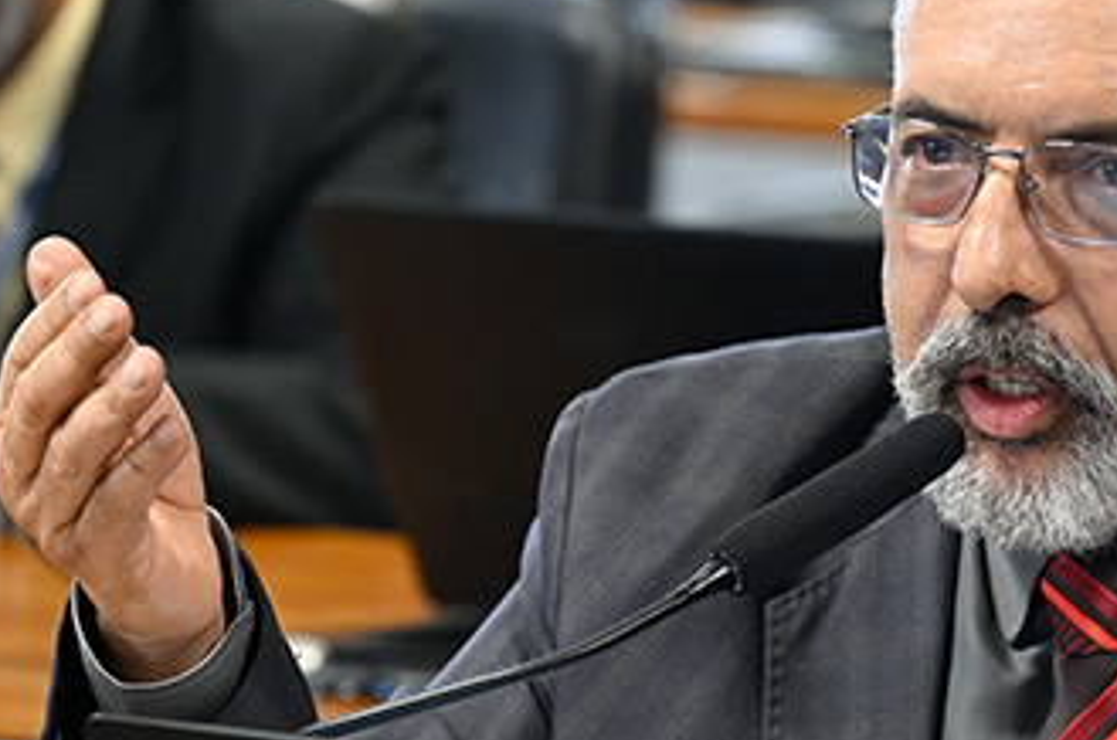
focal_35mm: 395
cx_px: 1039
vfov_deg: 3.5
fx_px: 12232
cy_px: 431
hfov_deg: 5.2
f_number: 2.8
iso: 1000
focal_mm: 101
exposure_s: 1/100
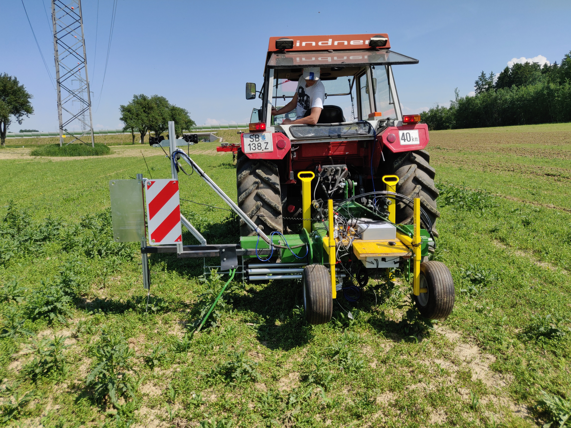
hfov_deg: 69.4
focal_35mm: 25
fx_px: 412
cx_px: 286
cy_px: 214
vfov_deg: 54.9
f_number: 1.7
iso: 100
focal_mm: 4.25
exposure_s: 1/1824
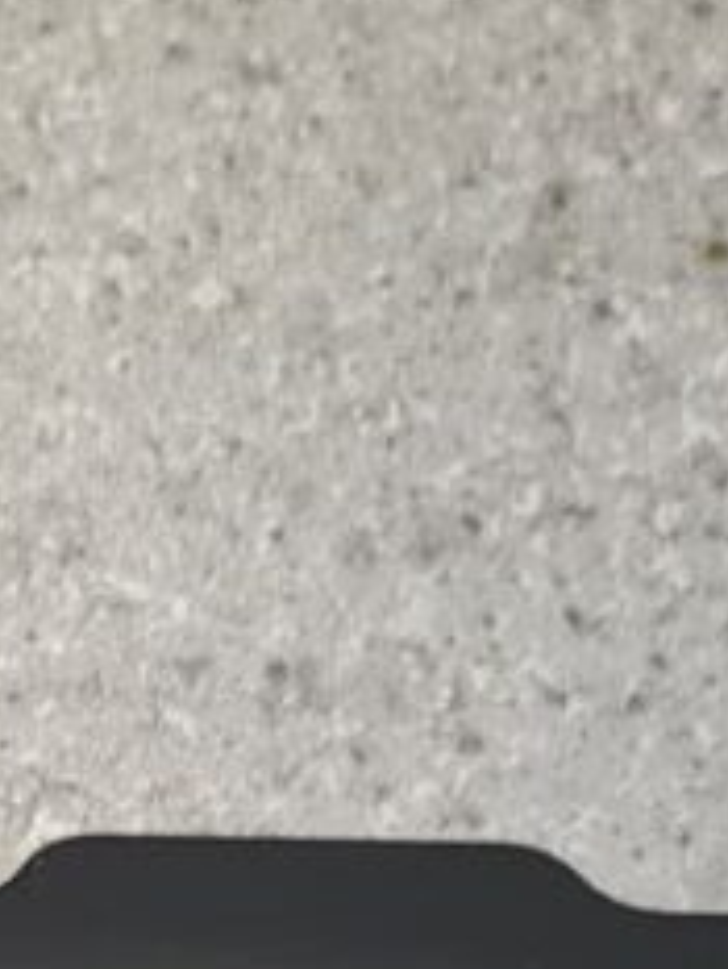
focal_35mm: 156
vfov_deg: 11.4
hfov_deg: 9.1
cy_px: 1955
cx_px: -599
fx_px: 4370
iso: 250
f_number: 1.8
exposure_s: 1/100
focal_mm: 5.4
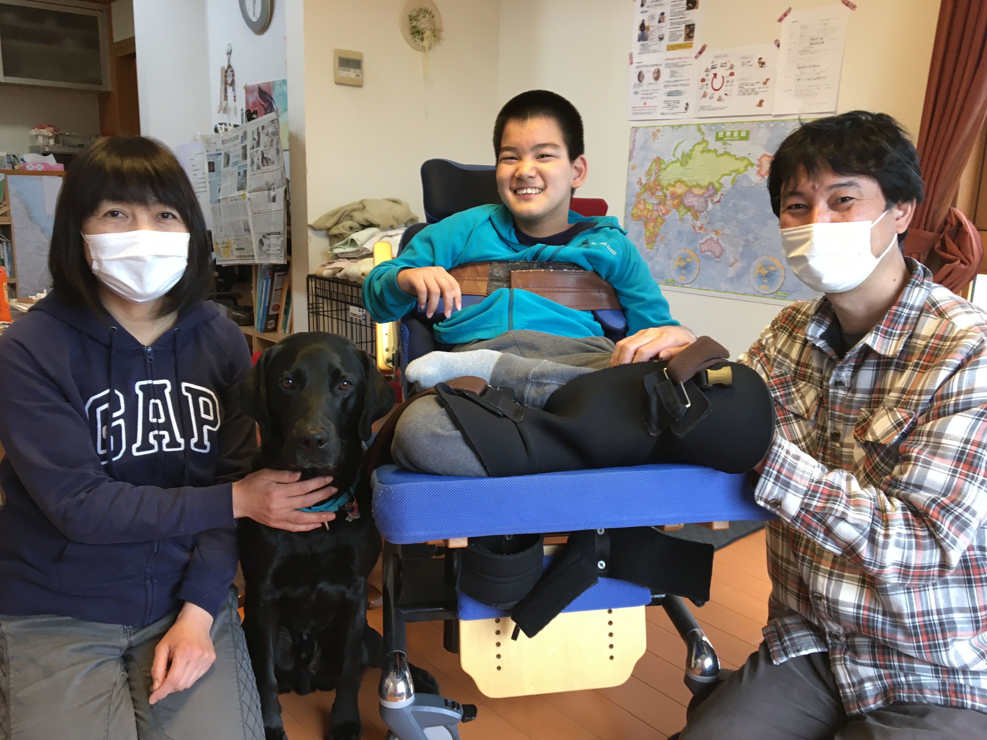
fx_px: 827
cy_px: 370
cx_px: 494
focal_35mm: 29
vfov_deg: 48.2
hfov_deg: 61.7
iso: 64
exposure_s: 1/30
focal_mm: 4.15
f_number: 2.2
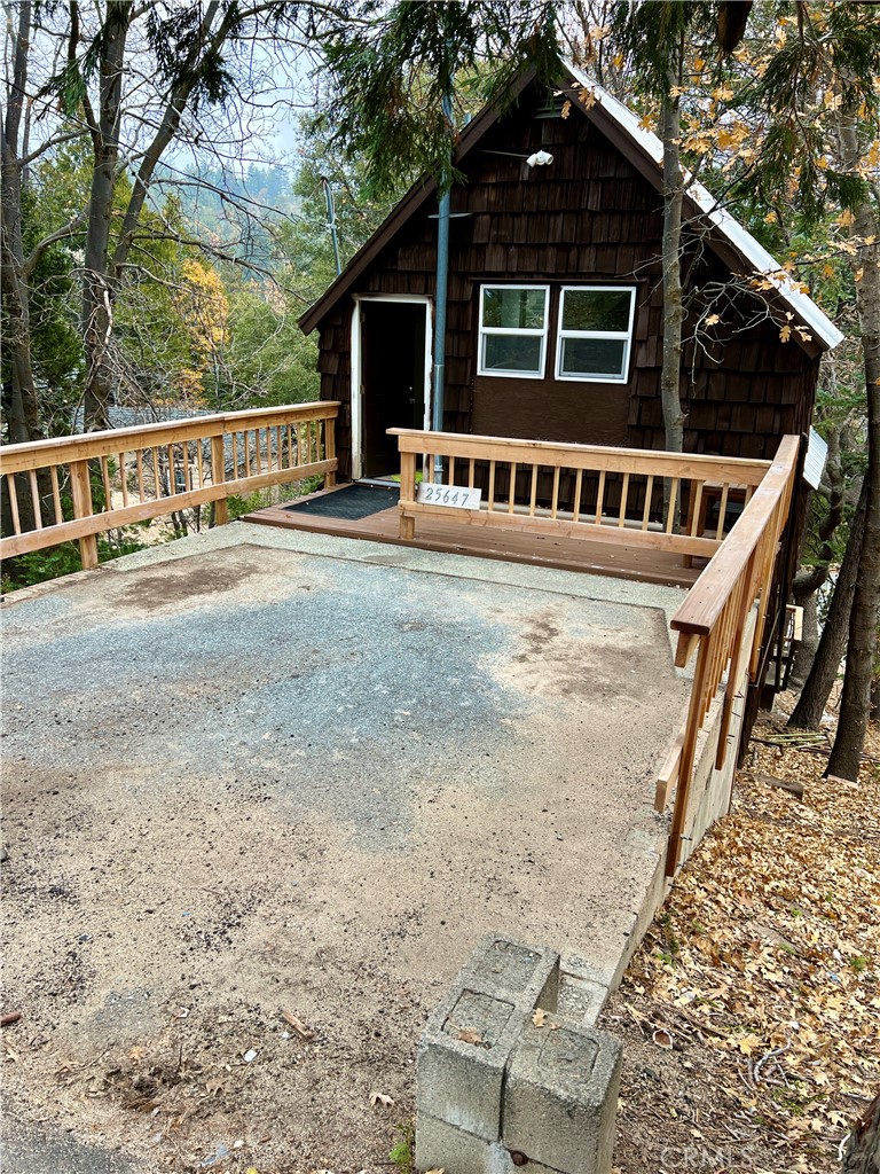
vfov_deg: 67.3
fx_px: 881
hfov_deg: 53.1
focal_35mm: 26
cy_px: 587
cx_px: 440
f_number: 1.5
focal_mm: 5.7
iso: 50
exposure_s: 1/468
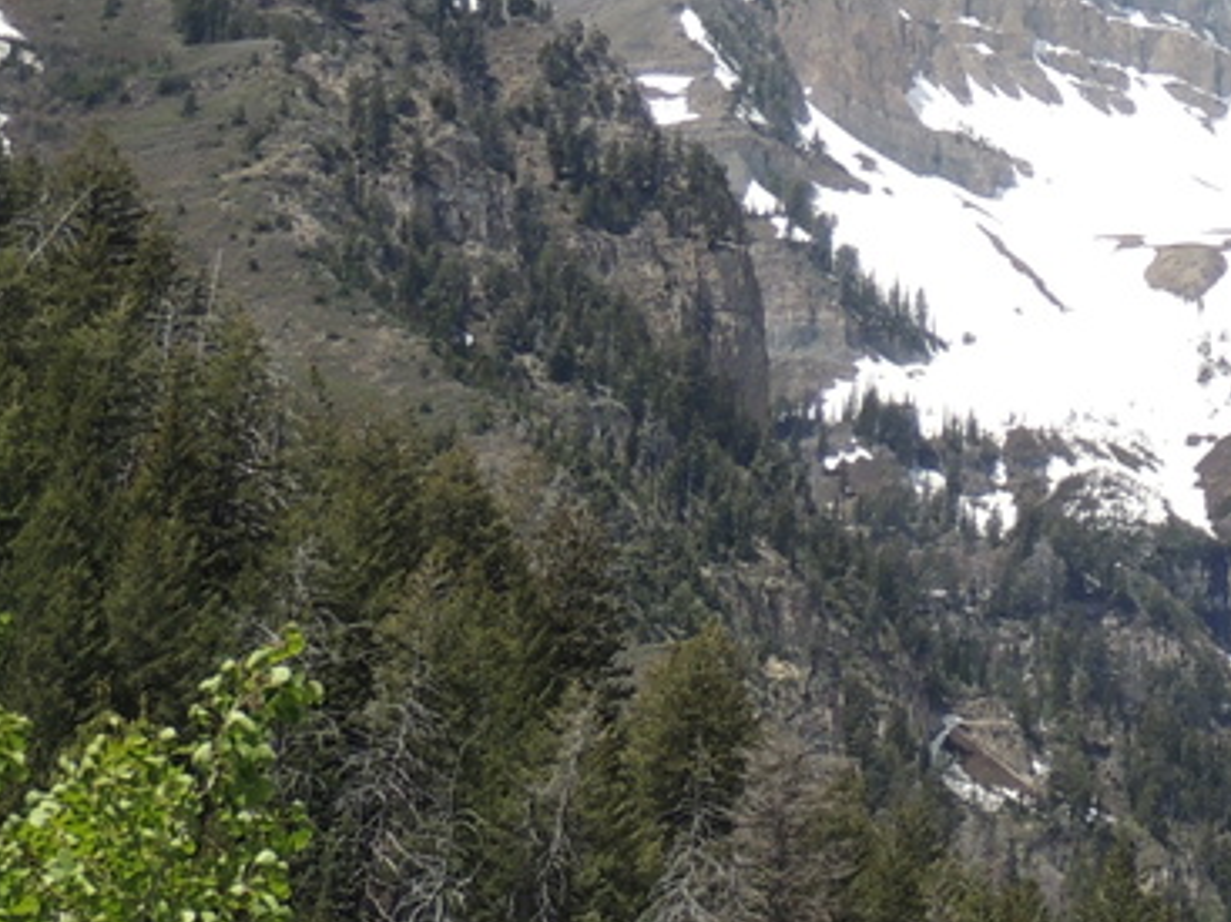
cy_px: 681
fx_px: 6826
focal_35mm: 192
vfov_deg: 7.7
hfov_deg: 10.0
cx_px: 1818
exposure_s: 1/1000
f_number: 3.7
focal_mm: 9.8
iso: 100
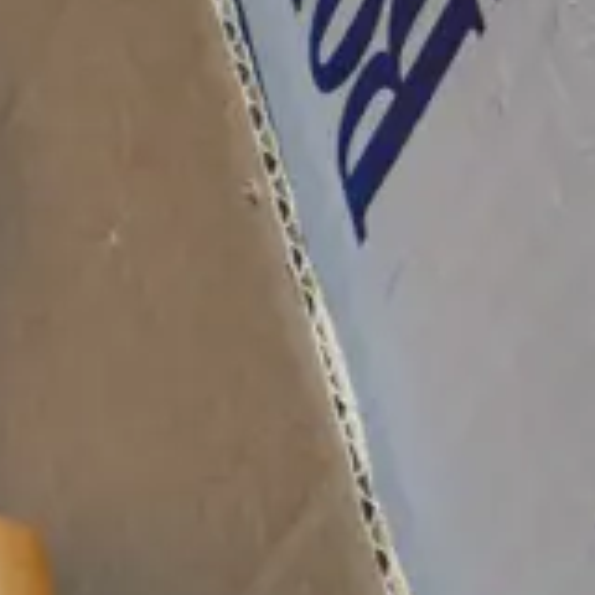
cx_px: -982
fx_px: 3520
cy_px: 177
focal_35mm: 181
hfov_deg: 8.5
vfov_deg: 9.7
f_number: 3.6
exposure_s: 1/60
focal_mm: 16
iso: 200
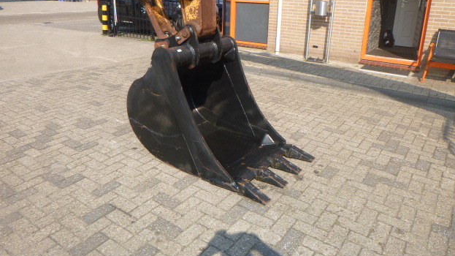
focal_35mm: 28
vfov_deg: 41.2
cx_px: 222
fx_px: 338
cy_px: 96
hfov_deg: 67.9
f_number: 3.9
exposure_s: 1/400
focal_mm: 4.5
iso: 100
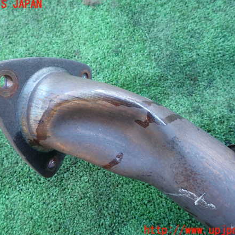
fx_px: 230
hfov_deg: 53.9
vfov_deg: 54.0
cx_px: 105
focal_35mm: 30
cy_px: 118
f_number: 2
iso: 160
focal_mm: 4.5
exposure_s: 1/60
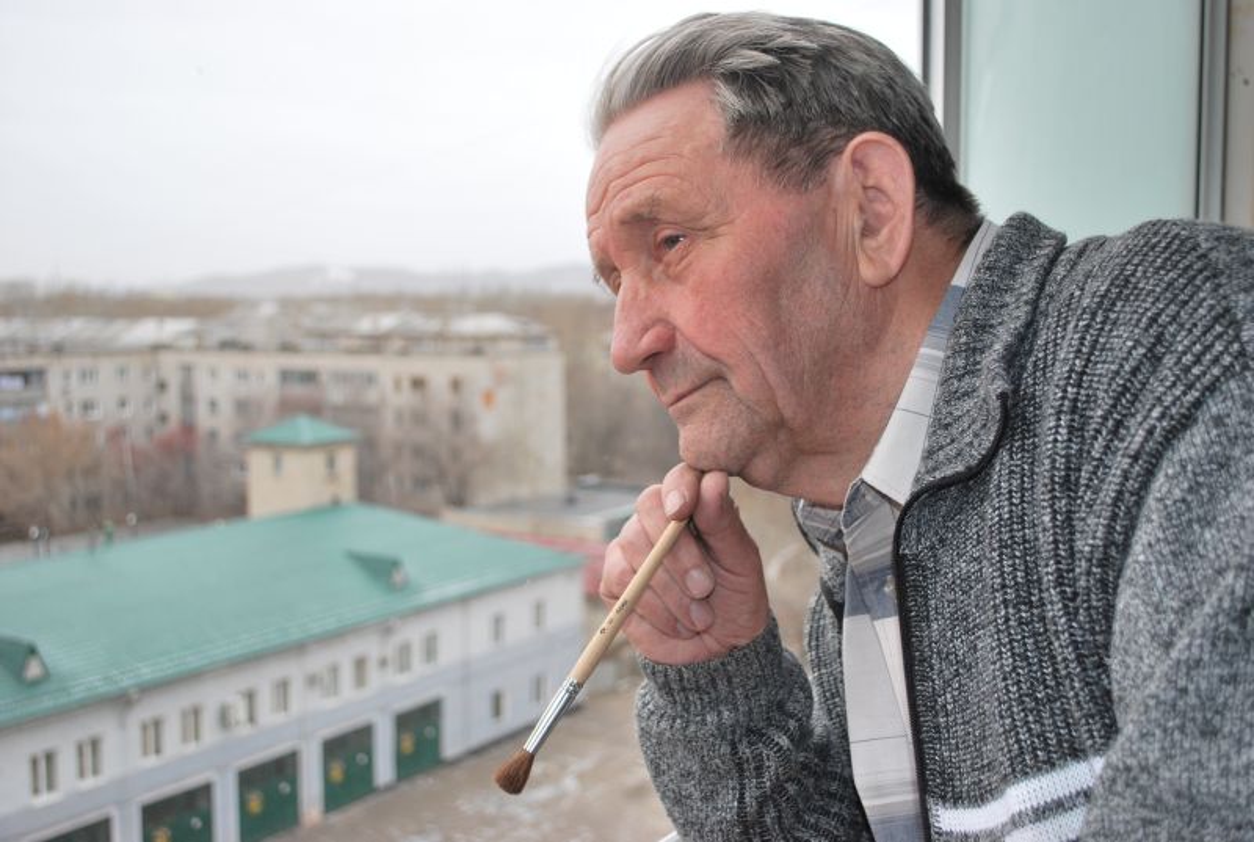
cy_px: 421
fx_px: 1466
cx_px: 627
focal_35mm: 42
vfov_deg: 32.0
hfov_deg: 46.3
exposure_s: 1/100
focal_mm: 28
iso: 200
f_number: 4.5
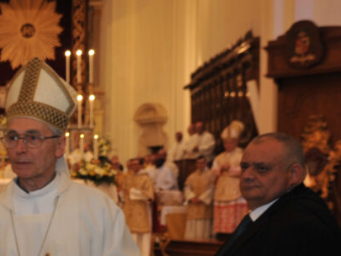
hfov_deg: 19.3
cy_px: 203
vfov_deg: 16.1
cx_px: -144
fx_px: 897
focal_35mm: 91
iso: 800
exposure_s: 1/60
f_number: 5
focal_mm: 32
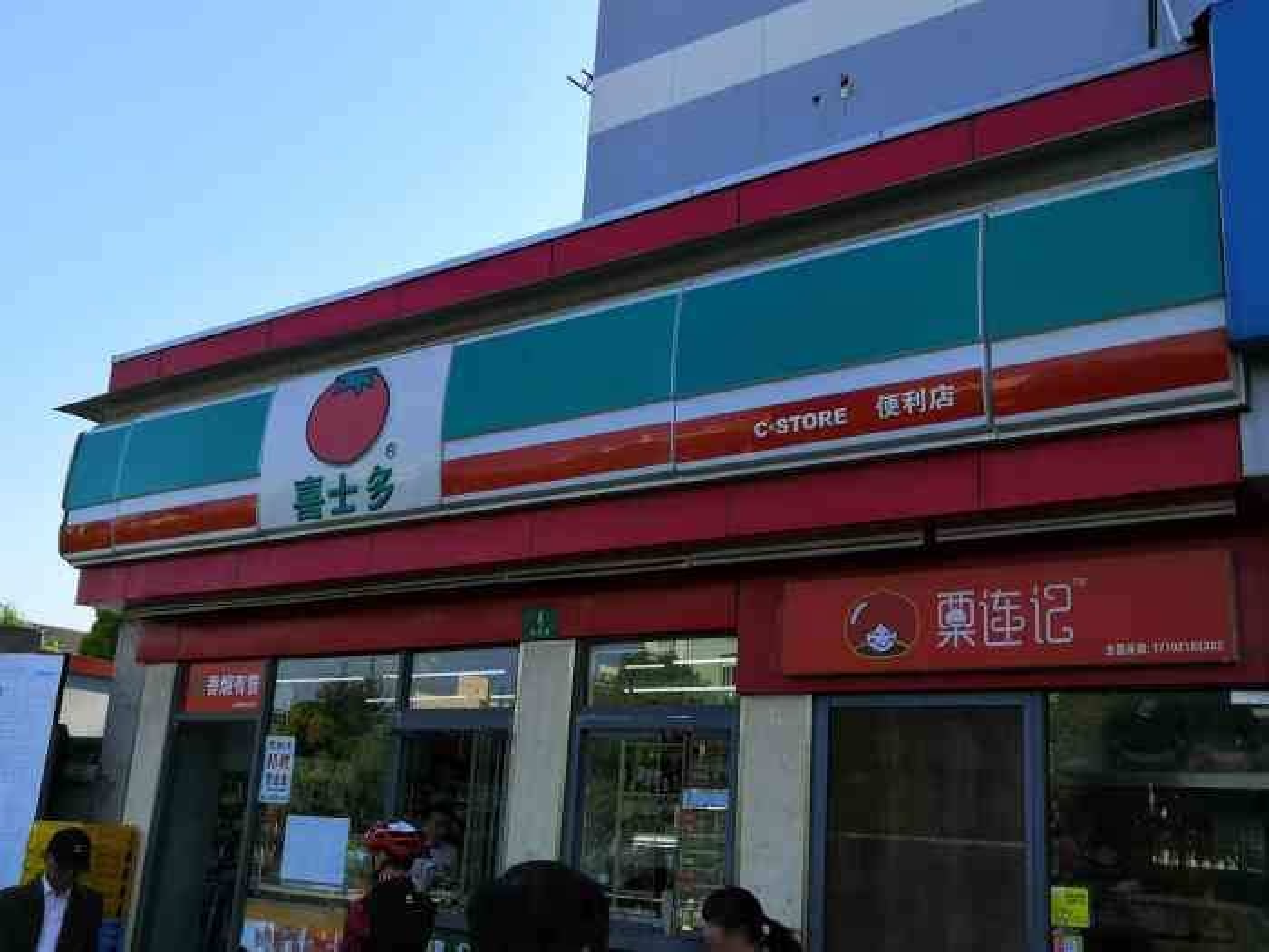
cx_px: 634
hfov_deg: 52.6
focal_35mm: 35
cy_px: 476
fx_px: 1283
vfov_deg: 40.7
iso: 50
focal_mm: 3.95
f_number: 1.8
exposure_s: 1/833
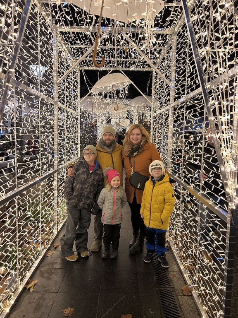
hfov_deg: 53.1
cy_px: 159
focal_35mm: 26
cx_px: 119
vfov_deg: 67.3
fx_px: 238
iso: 160
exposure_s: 1/50
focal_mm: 5.7
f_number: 1.5
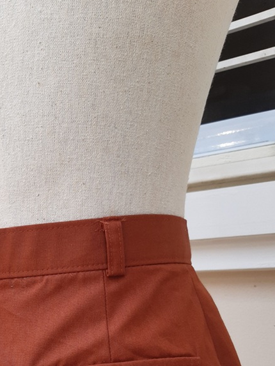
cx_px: 60
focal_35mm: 47
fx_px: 498
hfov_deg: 30.2
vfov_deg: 37.8
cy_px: 329
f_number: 1.7
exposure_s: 1/340
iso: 40
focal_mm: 3.92
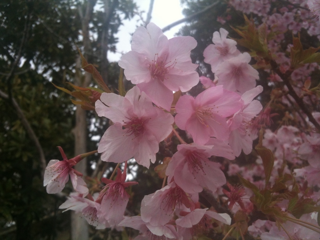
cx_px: 160
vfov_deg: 40.7
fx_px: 324
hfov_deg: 52.6
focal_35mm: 35
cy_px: 120
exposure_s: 1/366
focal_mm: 3.85
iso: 64
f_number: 2.8
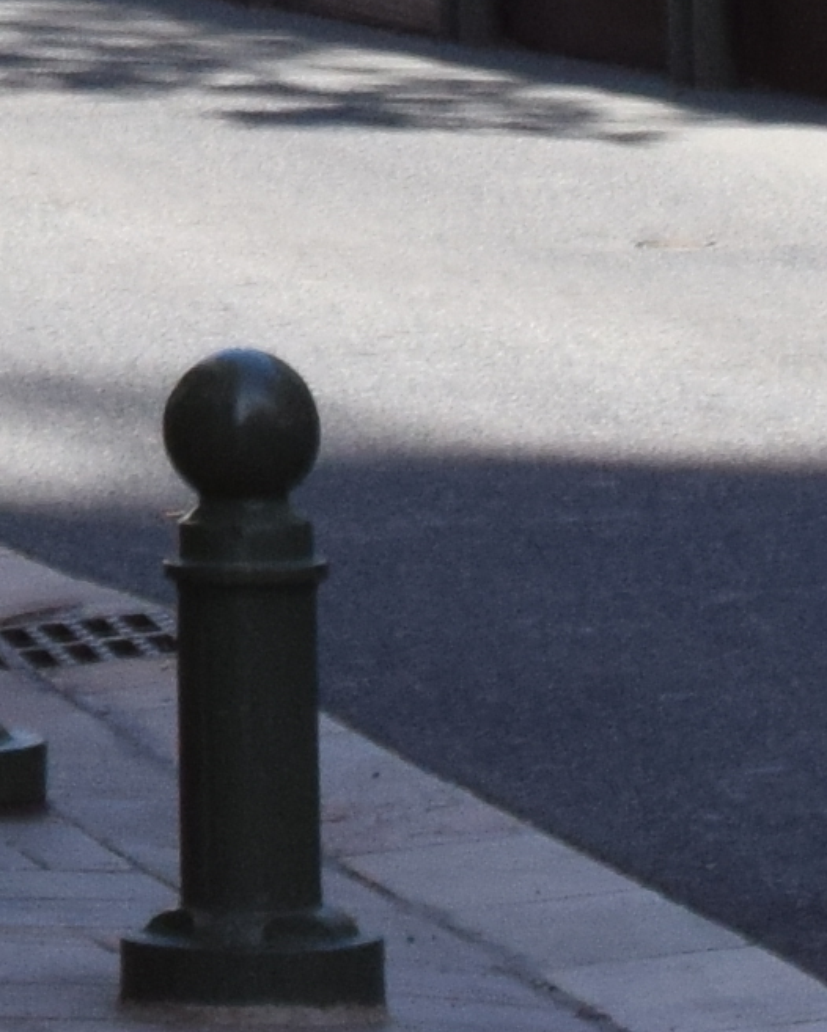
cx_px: -994
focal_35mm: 617
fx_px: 18868
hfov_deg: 2.5
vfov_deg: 3.1
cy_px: -1858
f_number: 14
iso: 400
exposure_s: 1/160
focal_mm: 48
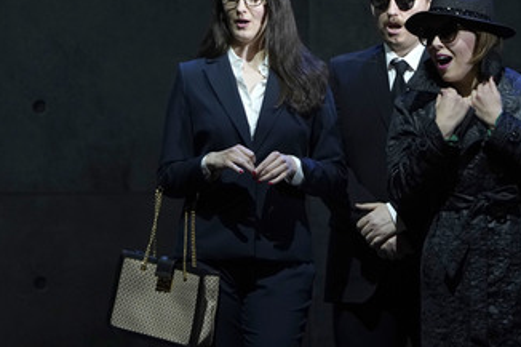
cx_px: 352
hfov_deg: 4.5
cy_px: 139
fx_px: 6581
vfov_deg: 3.0
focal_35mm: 455
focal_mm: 329
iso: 3200
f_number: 6.3
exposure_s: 1/200
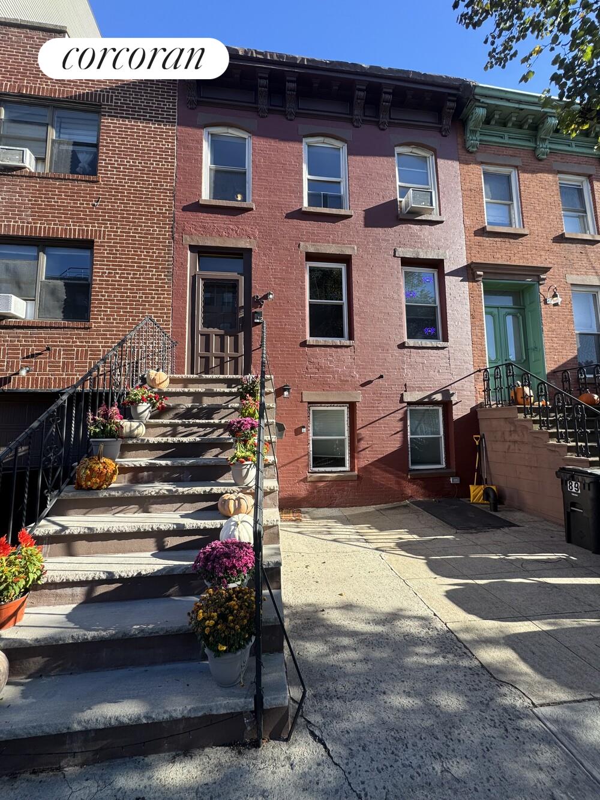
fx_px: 323
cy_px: 400
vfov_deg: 102.1
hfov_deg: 85.7
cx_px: 300
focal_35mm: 14
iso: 40
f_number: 2.2
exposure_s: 1/440
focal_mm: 2.22
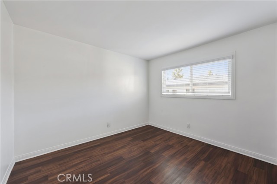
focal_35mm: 14
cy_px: 92
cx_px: 138
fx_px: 108
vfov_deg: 81.1
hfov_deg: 104.3
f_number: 10
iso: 100
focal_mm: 14
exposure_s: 1/15
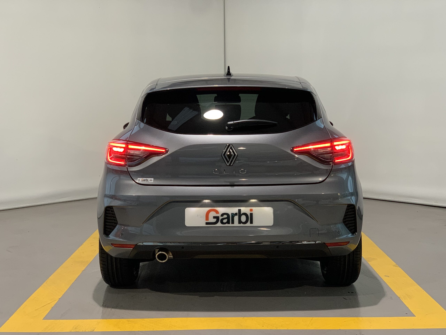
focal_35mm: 52
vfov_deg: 28.0
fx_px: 670
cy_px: 168
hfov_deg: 36.8
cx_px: 223
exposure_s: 1/55
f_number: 2.4
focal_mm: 6
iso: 250
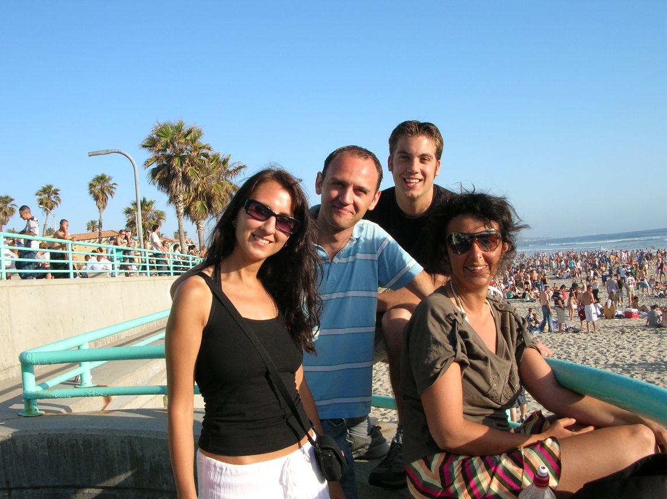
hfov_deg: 52.7
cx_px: 334
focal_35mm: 35
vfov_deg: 40.6
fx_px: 674
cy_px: 250
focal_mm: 5.8
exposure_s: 1/194
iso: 50
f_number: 5.6
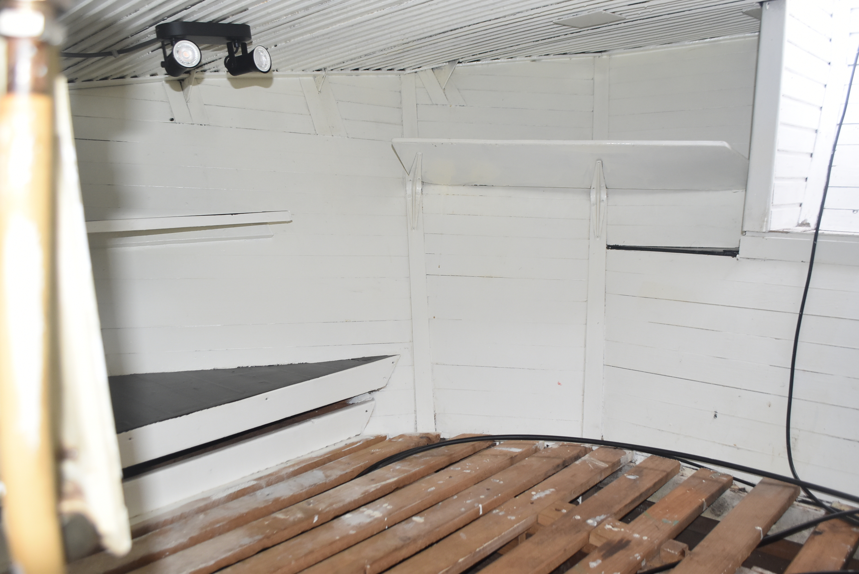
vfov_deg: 43.7
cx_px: 430
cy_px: 287
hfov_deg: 61.9
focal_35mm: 30
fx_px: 716
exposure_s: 1/60
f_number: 4
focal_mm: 20
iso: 800
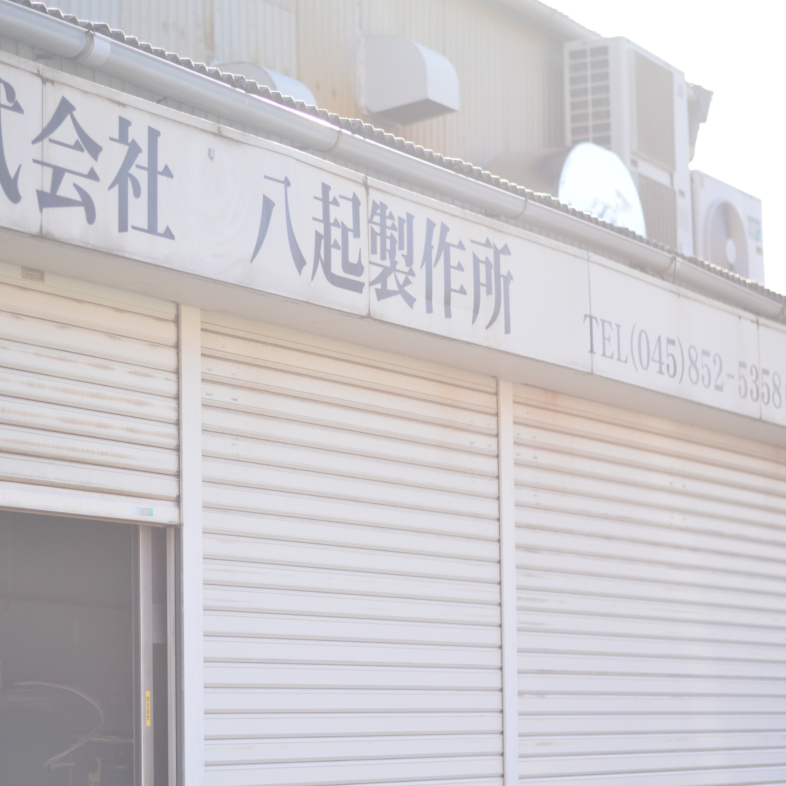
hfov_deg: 17.9
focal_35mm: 97
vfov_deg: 17.9
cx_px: 237
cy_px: 391
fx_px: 2492
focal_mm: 50
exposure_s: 1/8000
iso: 640
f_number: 1.8
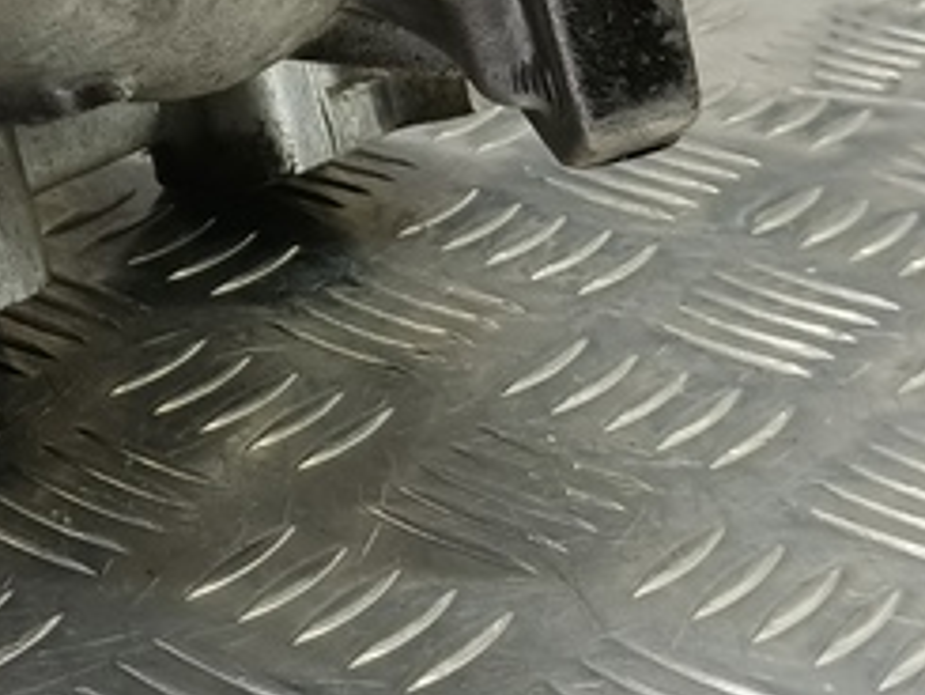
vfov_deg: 15.4
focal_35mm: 96
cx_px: -521
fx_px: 2567
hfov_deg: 17.9
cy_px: 181
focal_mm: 4.11
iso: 169
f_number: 1.6
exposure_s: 1/50
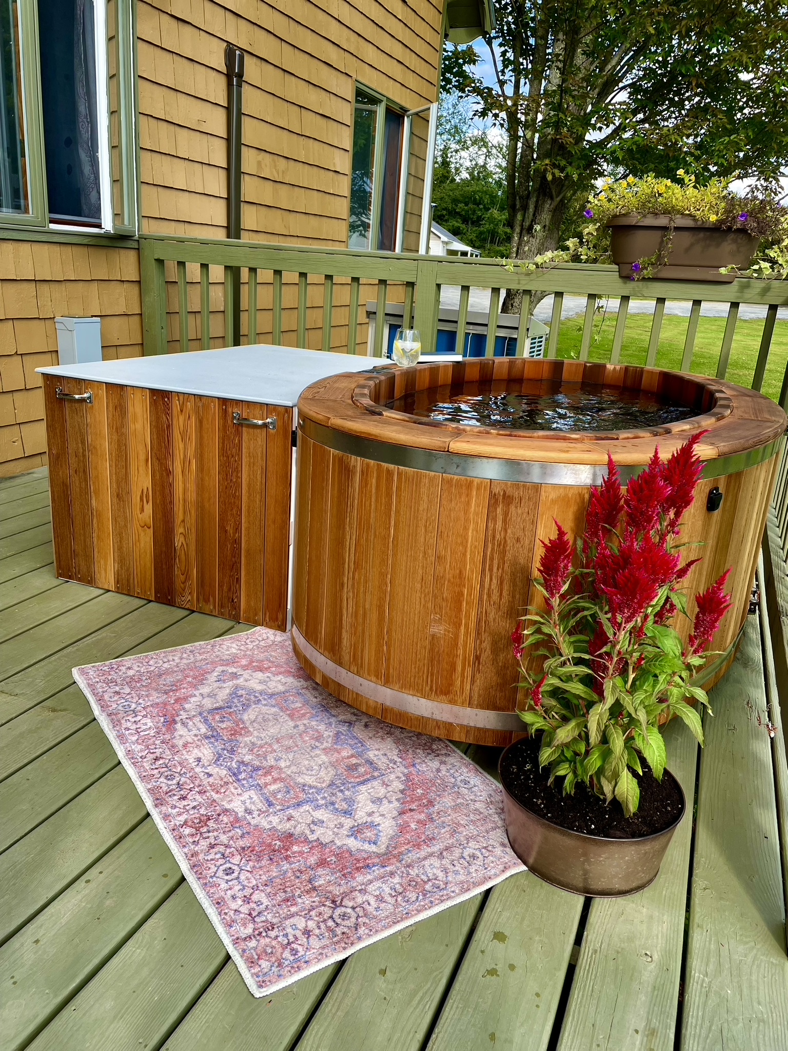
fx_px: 789
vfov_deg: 67.3
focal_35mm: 26
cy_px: 526
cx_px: 394
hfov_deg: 53.1
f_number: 1.6
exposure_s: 1/824
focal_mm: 4.2
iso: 32
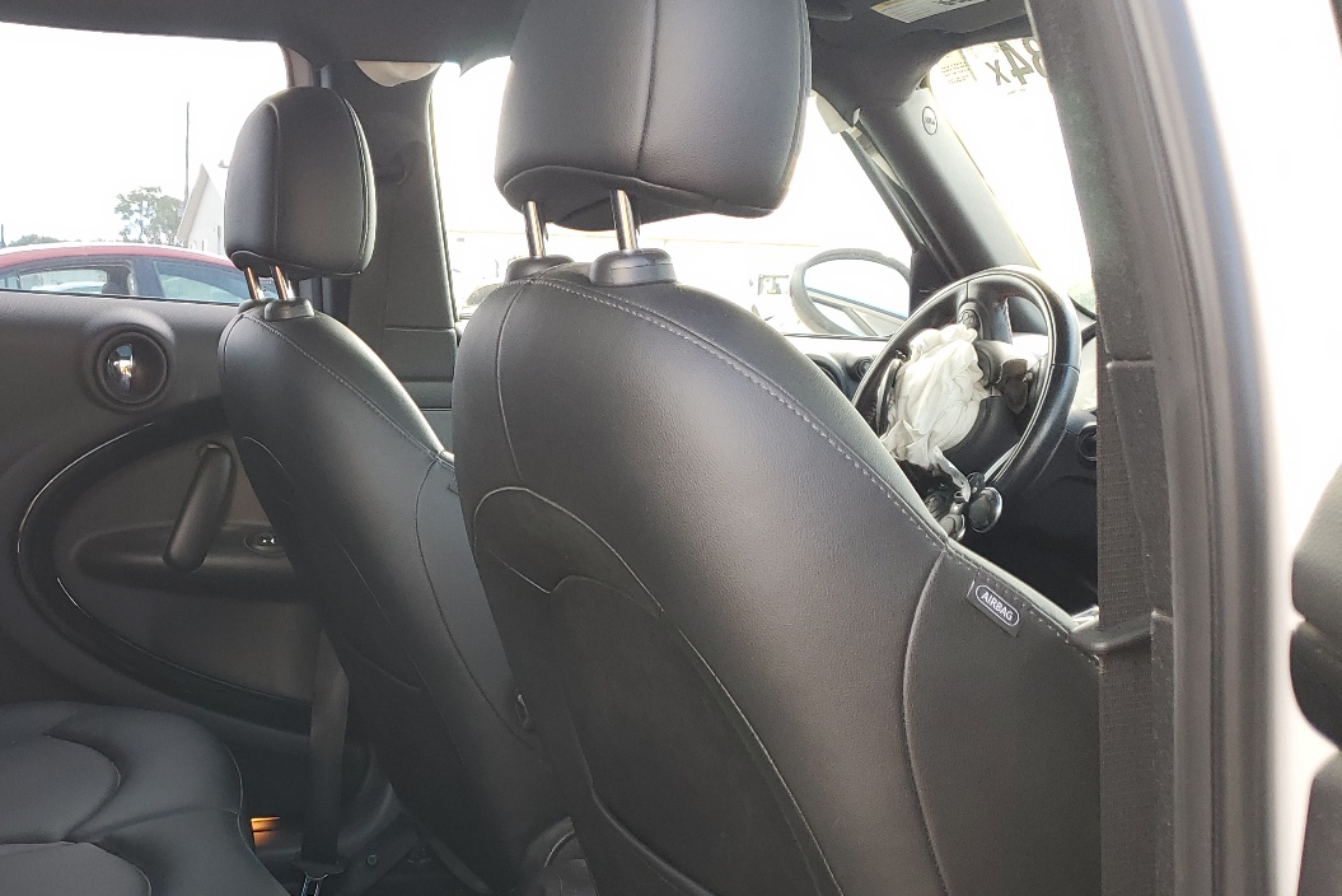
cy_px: 638
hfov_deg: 45.8
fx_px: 1529
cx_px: 340
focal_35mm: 41
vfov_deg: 32.2
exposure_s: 1/120
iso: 50
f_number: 1.5
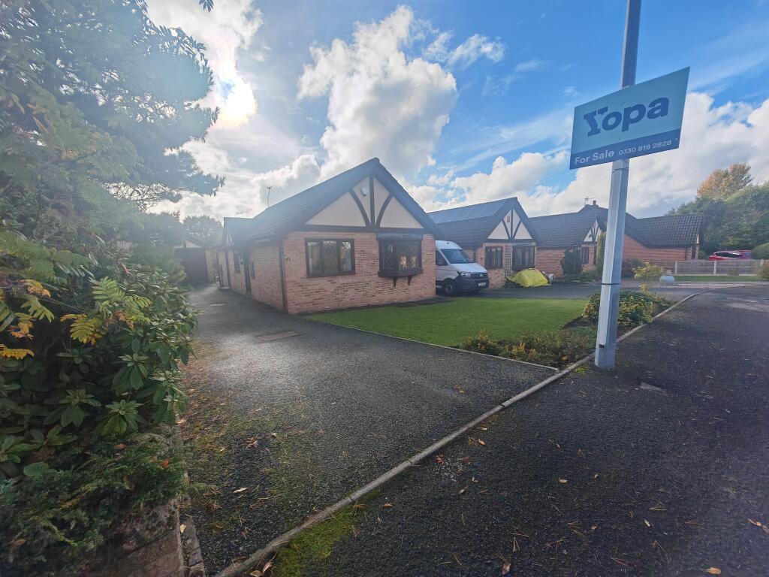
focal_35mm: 13
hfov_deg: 106.2
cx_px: 384
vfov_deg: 89.9
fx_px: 289
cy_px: 288
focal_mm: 1.82
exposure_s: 1/740
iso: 50
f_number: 2
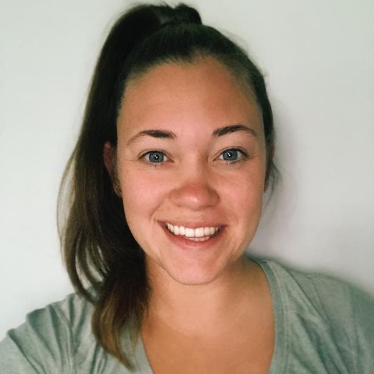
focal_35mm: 38
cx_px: 187
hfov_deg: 43.9
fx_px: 464
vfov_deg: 43.5
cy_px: 232
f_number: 2.2
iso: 320
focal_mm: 2.87
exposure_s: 1/16
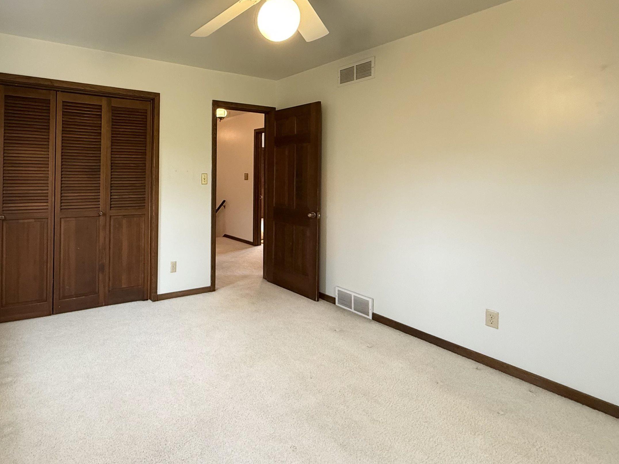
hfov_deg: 78.6
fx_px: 358
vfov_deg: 65.0
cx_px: 198
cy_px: 174
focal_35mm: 20
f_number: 2.2
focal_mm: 2.22
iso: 400
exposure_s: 1/60
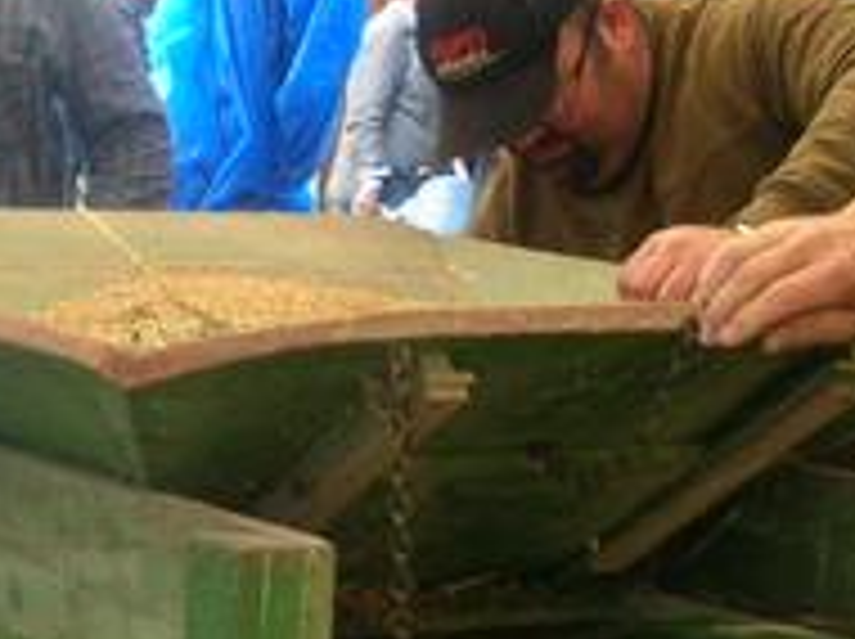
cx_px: 22
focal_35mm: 118
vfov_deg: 12.5
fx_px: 2911
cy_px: 446
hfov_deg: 16.4
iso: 50
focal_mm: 5.8
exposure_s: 1/34.4
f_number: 2.8
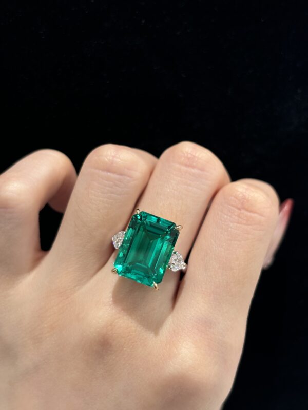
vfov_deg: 36.8
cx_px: 154
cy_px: 205
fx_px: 617
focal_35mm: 52
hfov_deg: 28.0
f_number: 1.6
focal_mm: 5.96
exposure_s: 1/206
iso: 32
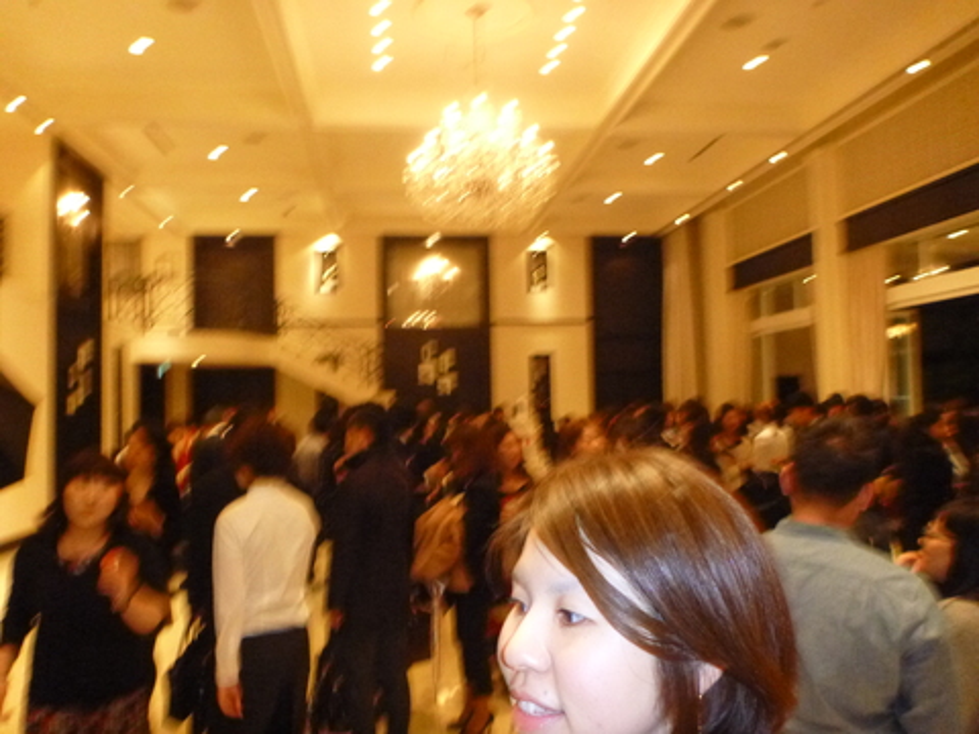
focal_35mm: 28
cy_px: 367
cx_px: 490
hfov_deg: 63.4
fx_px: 792
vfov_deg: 49.7
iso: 800
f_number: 3.3
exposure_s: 1/30
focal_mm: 4.9
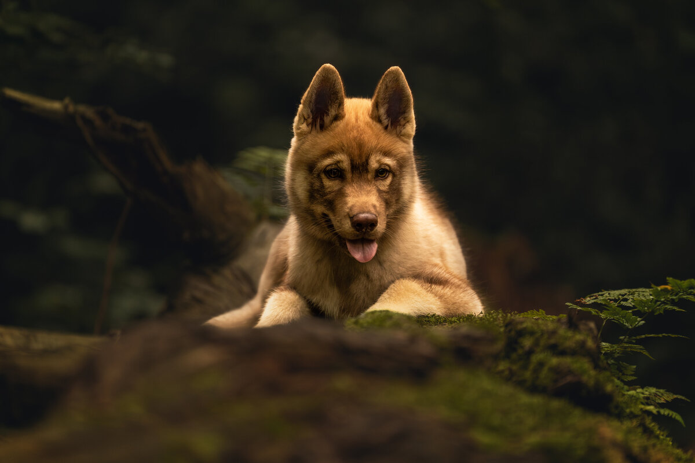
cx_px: 348
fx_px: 3861
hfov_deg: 10.3
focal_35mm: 200
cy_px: 232
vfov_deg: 6.9
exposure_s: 1/500
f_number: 2.8
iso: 2500
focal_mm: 200
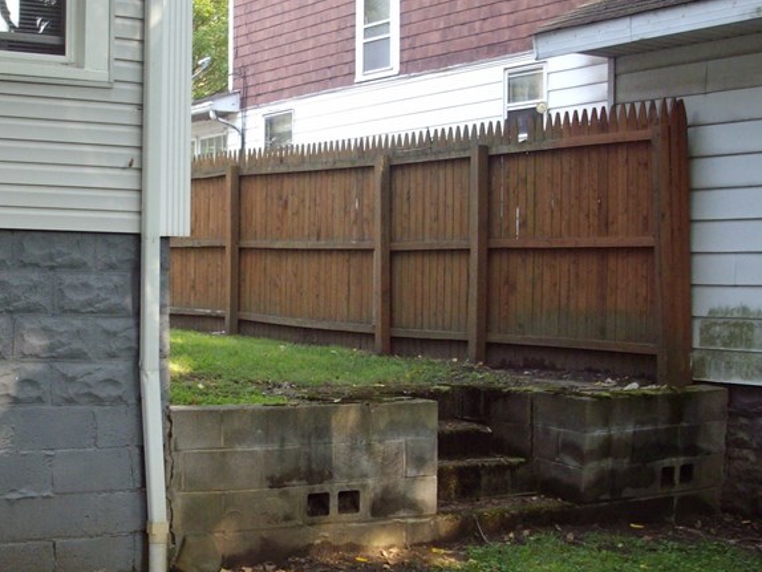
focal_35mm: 66
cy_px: 317
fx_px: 1453
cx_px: 212
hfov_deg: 29.0
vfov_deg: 22.3
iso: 145
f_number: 2.8
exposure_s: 1/125
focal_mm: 6.2
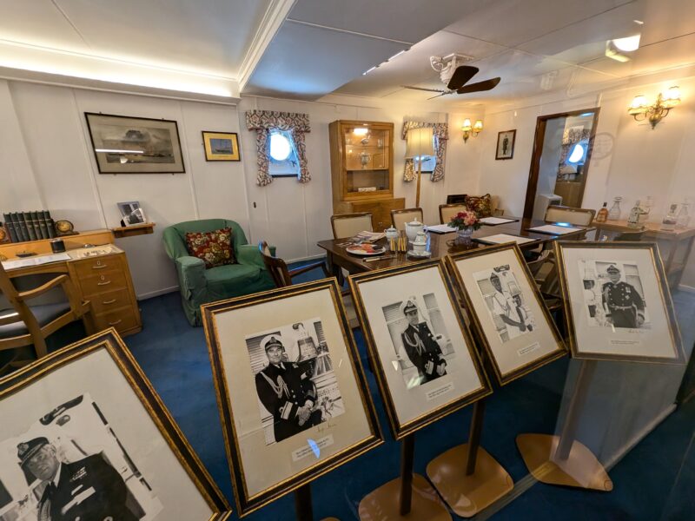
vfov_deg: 89.9
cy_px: 260
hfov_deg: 106.2
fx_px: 261
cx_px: 348
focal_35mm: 13
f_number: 2.2
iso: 222
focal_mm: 1.95
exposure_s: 1/100
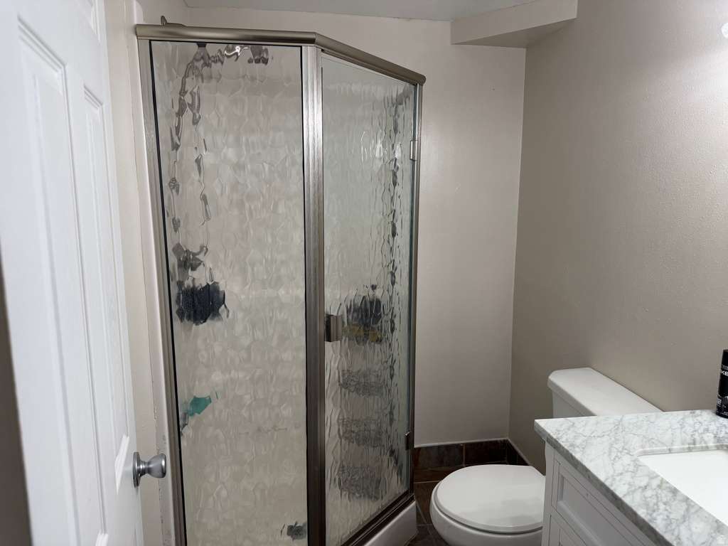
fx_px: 505
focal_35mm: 24
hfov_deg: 71.6
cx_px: 364
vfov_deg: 56.8
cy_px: 273
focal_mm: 6.76
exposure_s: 1/120
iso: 125
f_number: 1.78
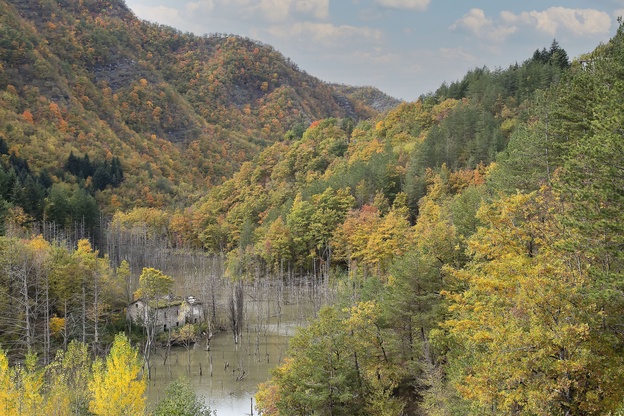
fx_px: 832
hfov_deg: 41.1
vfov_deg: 28.1
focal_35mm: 48
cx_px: 312
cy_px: 208
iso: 500
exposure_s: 1/400
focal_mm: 32
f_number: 8
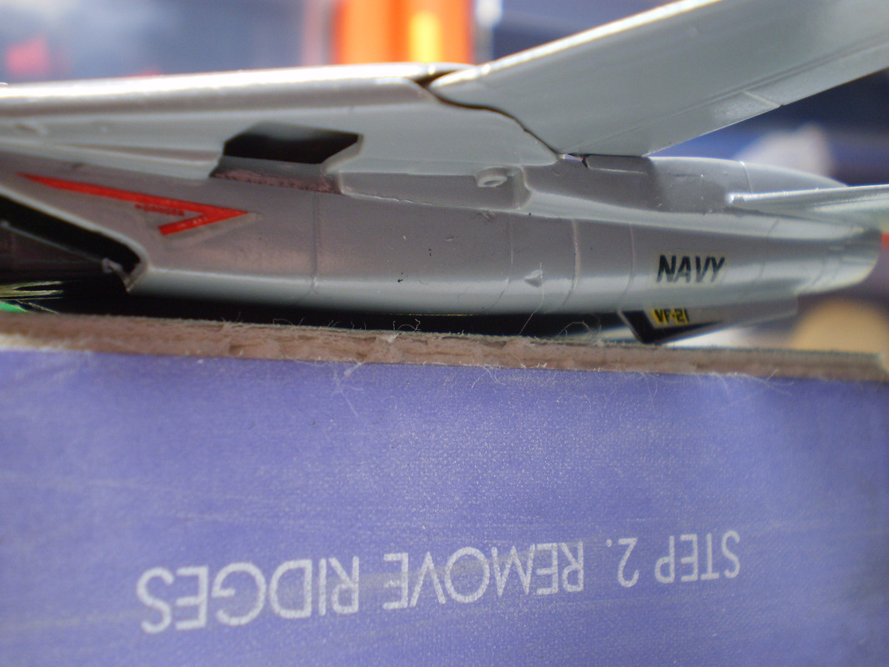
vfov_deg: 34.3
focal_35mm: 42
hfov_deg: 44.8
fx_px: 1079
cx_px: 444
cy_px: 334
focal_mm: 7.4
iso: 125
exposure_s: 1/8
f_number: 3.5
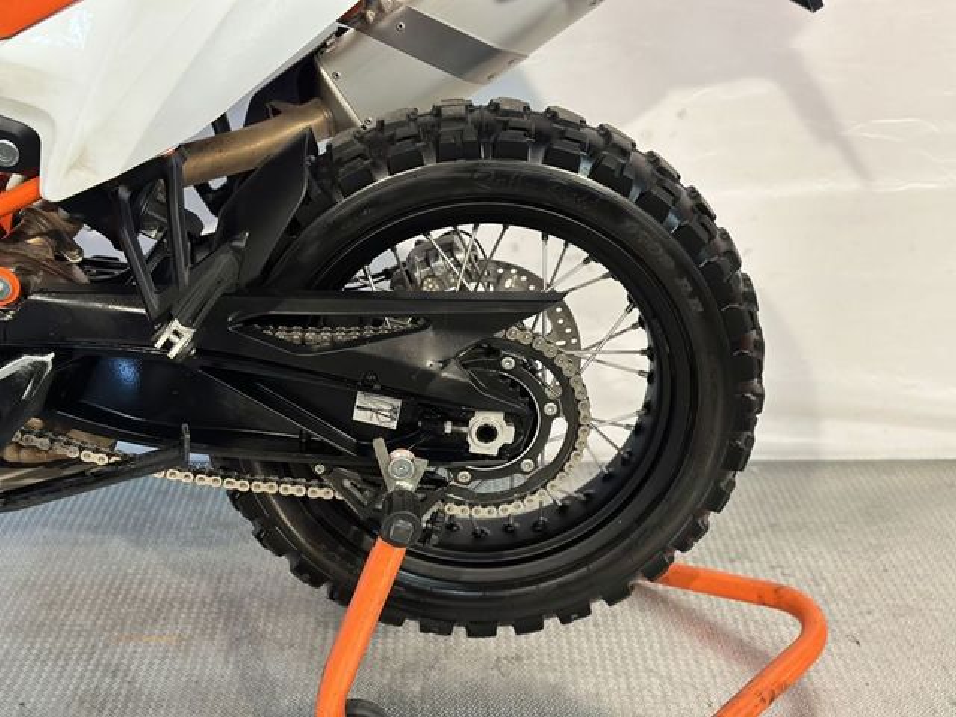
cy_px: 358
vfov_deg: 30.3
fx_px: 1326
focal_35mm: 48
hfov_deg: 39.7
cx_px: 478
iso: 250
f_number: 1.78
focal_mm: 6.86
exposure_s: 1/50
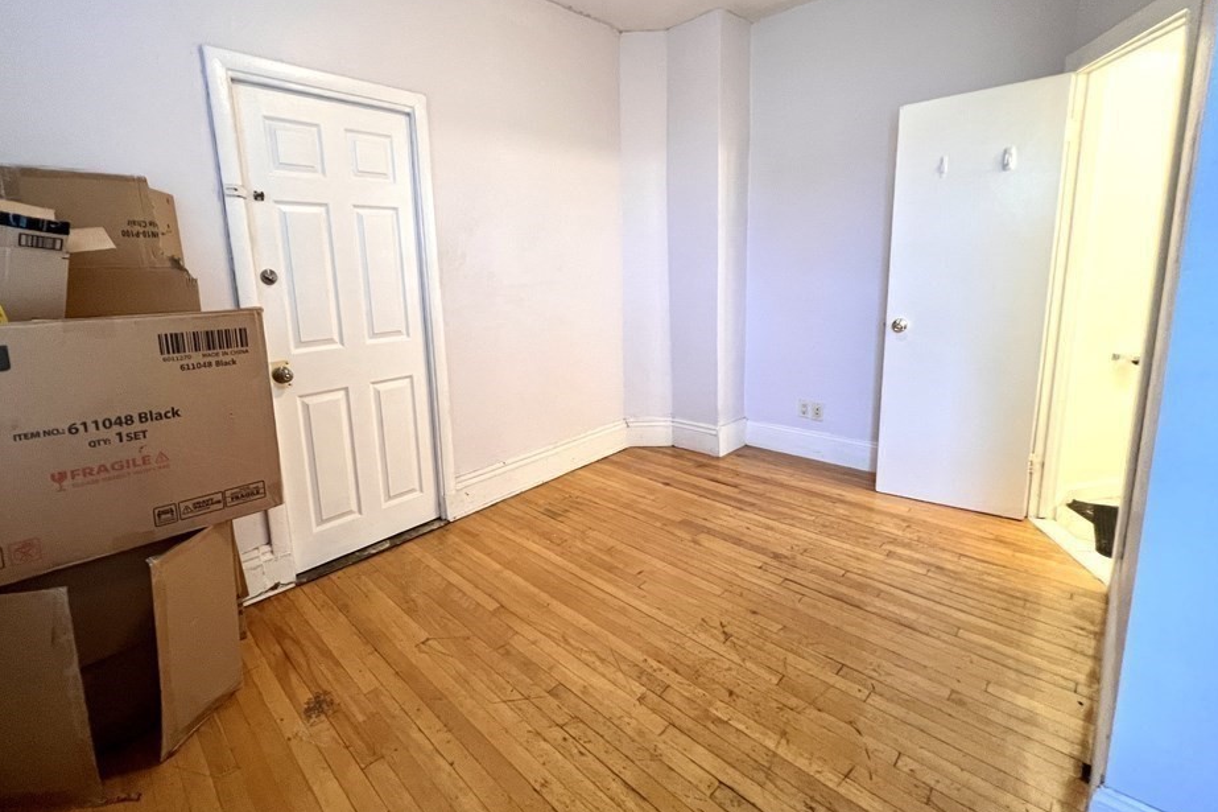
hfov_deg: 100.1
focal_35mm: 15
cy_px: 363
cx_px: 549
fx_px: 507
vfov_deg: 77.1
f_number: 1.8
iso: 200
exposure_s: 1/60
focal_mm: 1.57
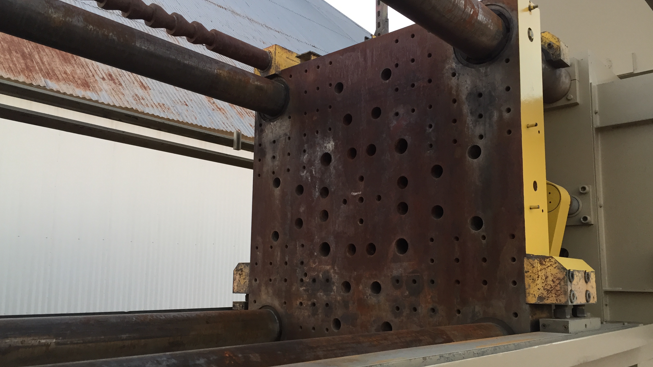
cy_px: 201
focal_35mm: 32
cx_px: 328
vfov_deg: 36.6
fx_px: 554
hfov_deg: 61.0
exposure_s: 1/30
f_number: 2.2
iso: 40
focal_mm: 4.15
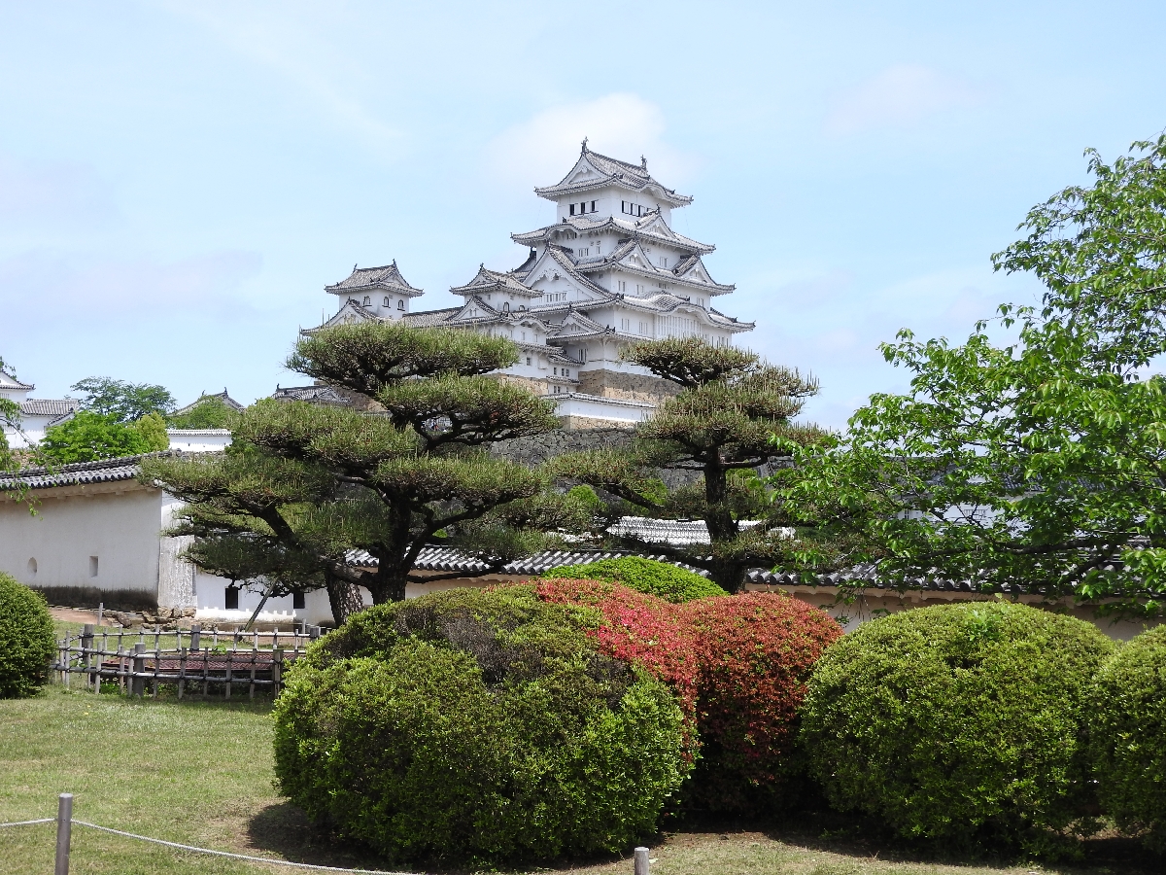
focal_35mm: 50
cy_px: 438
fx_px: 1684
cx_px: 583
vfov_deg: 29.1
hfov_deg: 38.2
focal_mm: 9
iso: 100
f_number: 4
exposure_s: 1/800
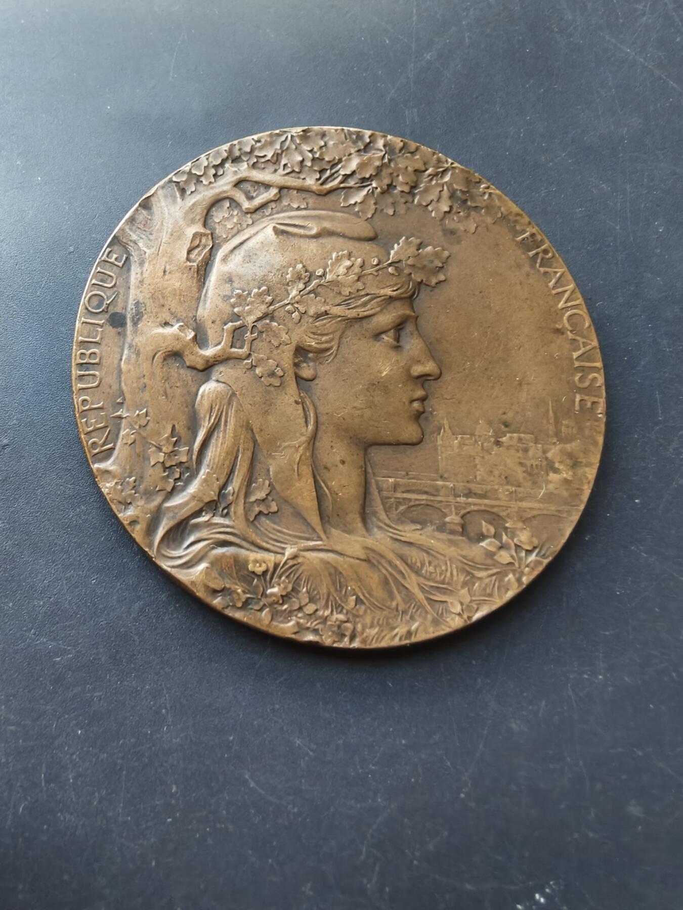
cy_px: 455
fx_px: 605
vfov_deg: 73.9
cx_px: 342
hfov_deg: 58.9
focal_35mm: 23
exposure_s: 1/33.3
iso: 1000
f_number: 2
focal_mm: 2.32
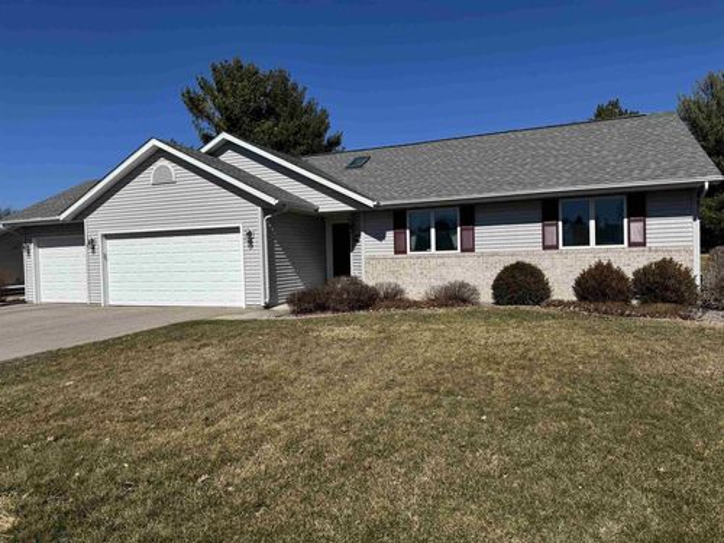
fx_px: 502
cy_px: 272
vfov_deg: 56.8
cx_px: 362
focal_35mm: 24
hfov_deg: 71.6
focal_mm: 6.76
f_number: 1.78
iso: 80
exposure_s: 1/9009
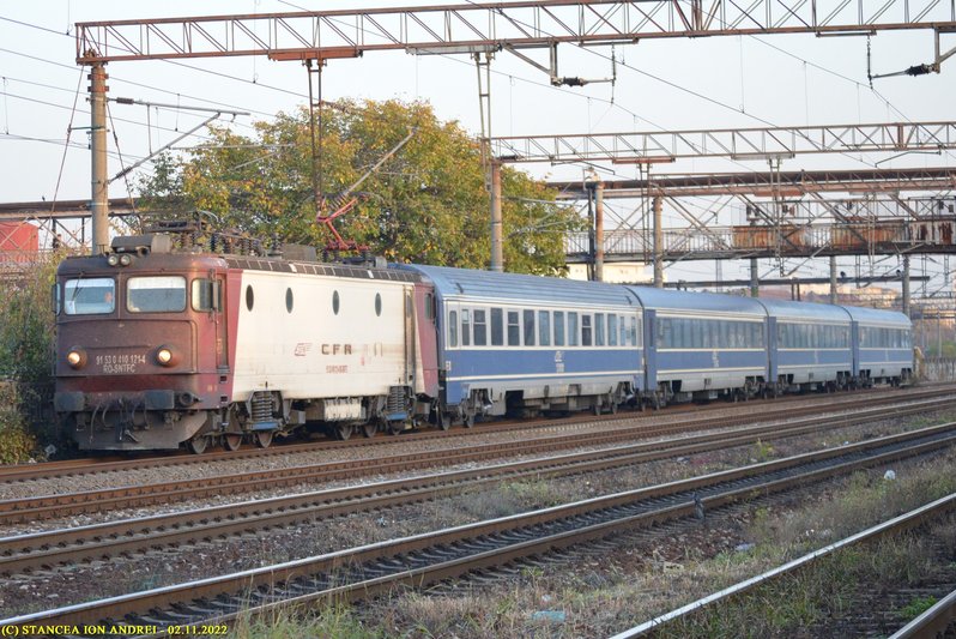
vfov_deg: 13.1
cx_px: 478
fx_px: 2790
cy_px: 320
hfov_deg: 19.4
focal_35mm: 105
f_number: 4.2
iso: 1250
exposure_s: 1/500
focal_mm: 70
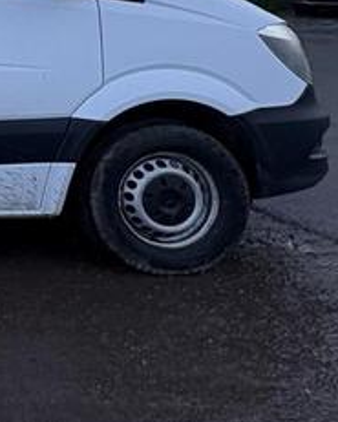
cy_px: -47
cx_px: -358
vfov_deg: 31.2
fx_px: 662
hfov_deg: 18.0
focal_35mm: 53
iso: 40
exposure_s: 1/144
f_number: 2.2
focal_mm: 2.22
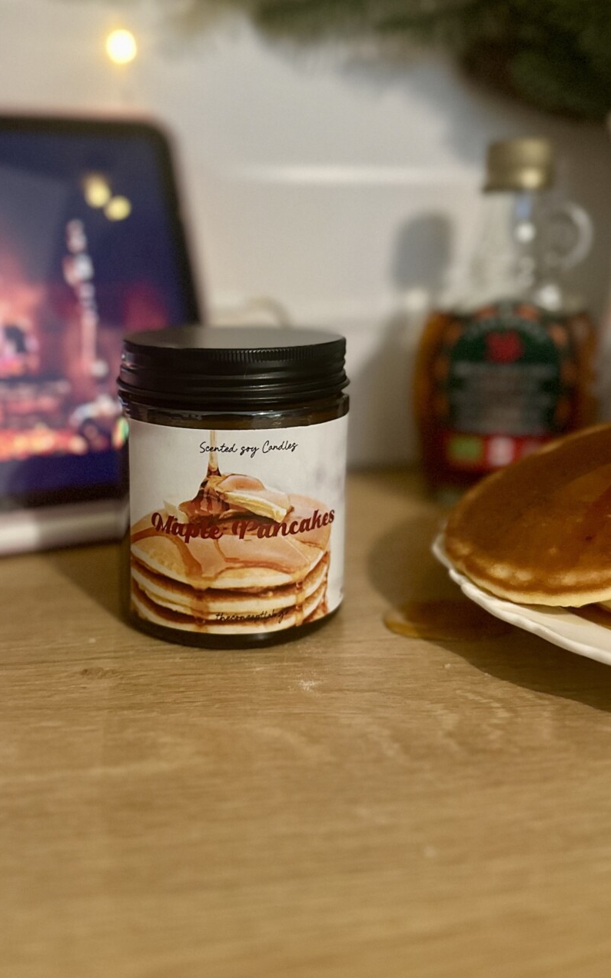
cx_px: 237
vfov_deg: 70.4
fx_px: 693
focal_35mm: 26
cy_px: 490
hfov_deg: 47.3
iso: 800
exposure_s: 1/60
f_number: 1.78
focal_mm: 6.86
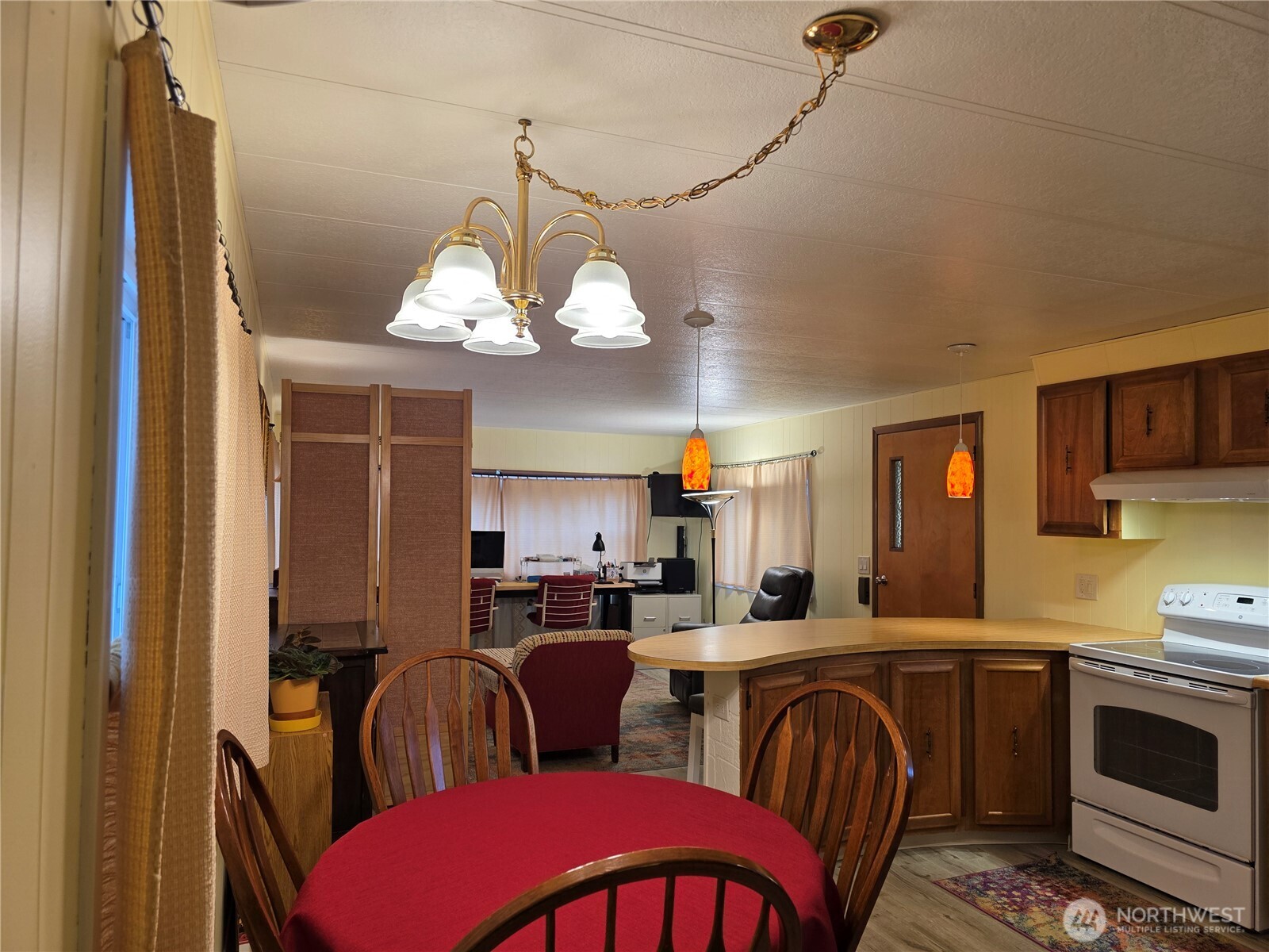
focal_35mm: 23
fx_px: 843
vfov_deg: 58.9
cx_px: 634
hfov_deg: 73.9
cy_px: 476
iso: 100
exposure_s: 1/120
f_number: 1.7
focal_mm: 6.3
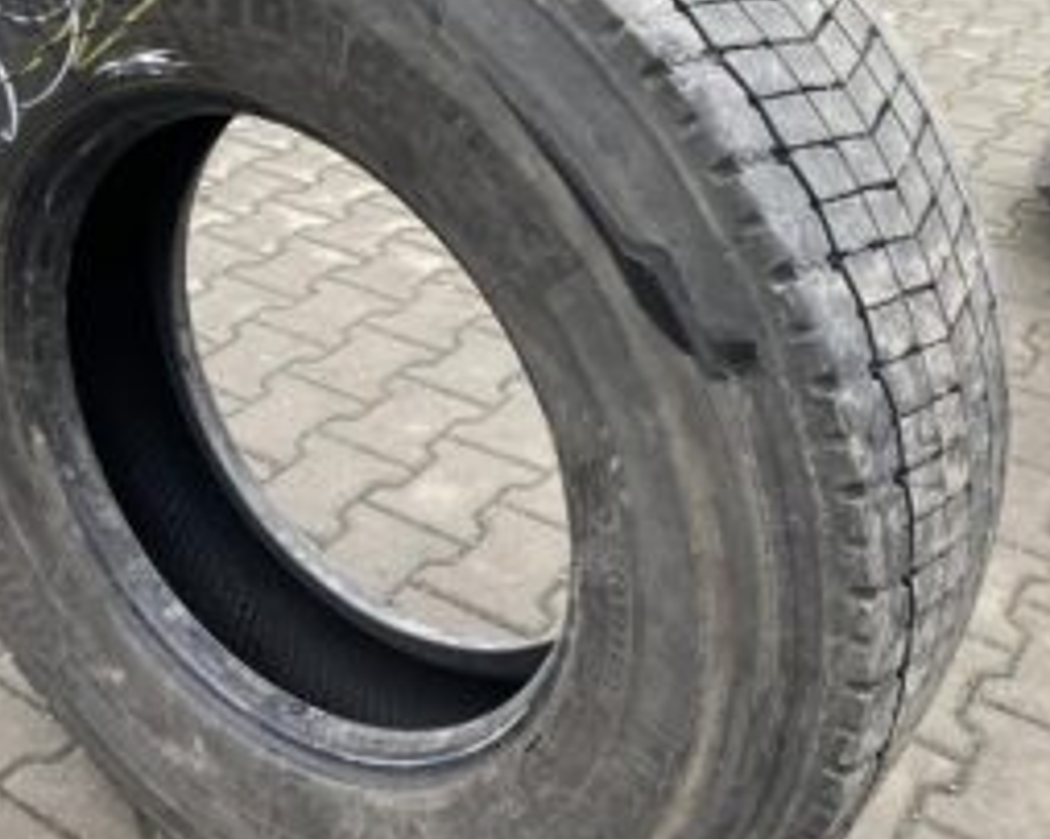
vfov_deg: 34.9
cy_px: 428
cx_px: 322
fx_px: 1336
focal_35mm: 43
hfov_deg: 42.1
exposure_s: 1/118
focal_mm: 4.25
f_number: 1.8
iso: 125
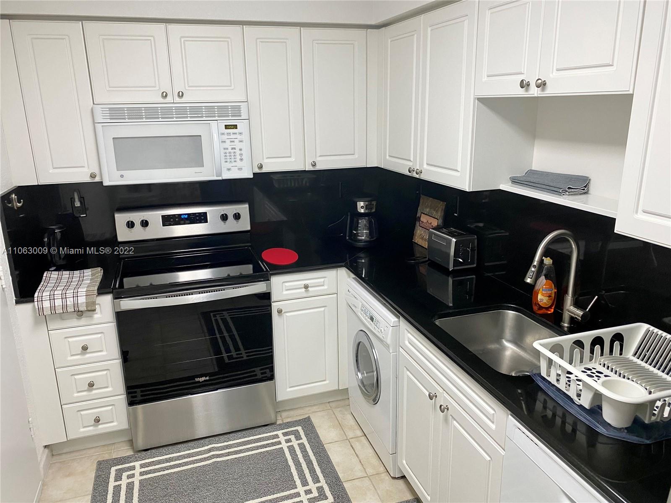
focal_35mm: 26
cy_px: 252
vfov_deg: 53.1
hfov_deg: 67.3
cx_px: 336
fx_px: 504
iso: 125
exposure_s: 1/60
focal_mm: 4.25
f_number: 1.8
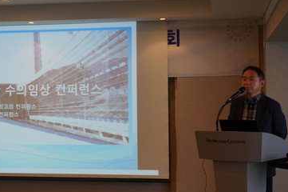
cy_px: 86
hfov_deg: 26.4
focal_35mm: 77
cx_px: 117
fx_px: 612
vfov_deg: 17.8
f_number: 5.6
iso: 800
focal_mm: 41
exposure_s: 1/160
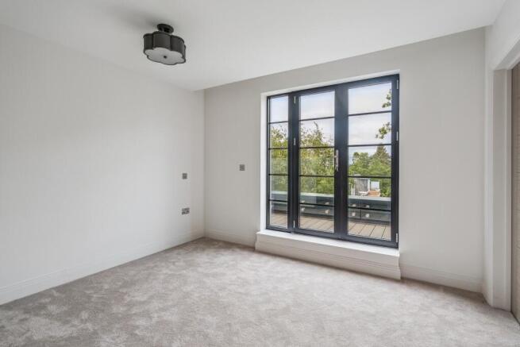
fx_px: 231
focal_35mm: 16
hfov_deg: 96.7
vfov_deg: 73.8
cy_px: 174
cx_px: 260
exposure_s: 1/60
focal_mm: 16
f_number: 5.6
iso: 640
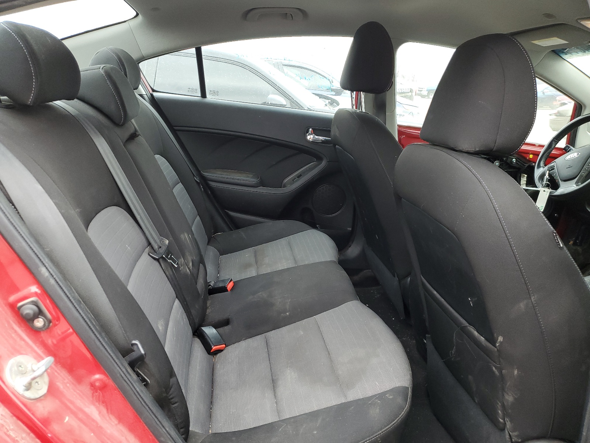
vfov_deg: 53.1
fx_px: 443
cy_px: 222
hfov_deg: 67.3
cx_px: 295
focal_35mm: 26
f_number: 1.5
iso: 82
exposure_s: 1/60.2
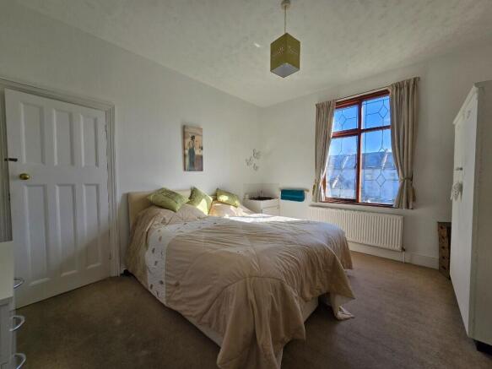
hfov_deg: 106.2
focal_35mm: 13
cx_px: 246
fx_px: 185
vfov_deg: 89.9
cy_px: 184
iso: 50
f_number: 2.2
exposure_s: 1/410
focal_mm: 2.2
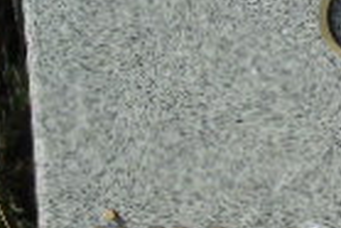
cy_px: 228
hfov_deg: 3.9
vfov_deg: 2.7
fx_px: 4912
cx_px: 714
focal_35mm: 518
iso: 80
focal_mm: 19
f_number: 4.4
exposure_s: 1/500
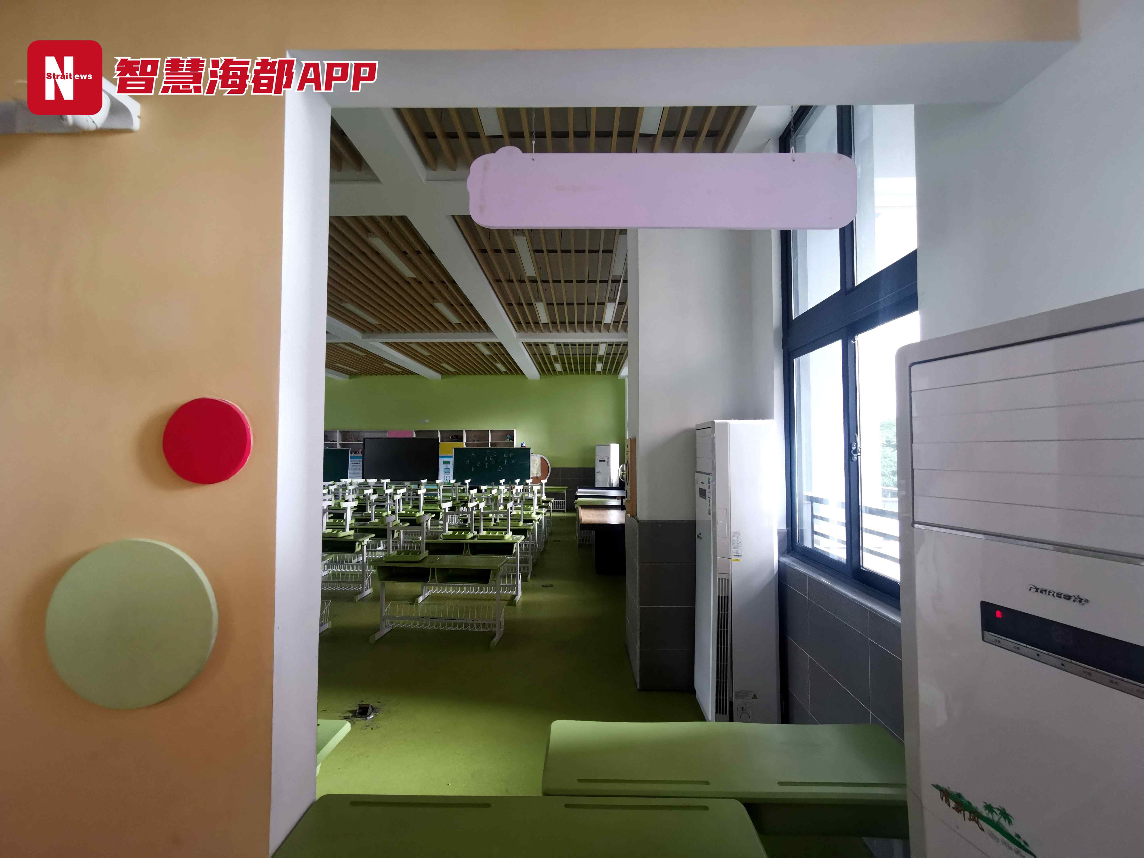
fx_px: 529
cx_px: 572
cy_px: 429
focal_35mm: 16
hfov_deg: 94.5
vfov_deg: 78.1
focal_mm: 2.35
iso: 640
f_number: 2.2
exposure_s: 1/33.3
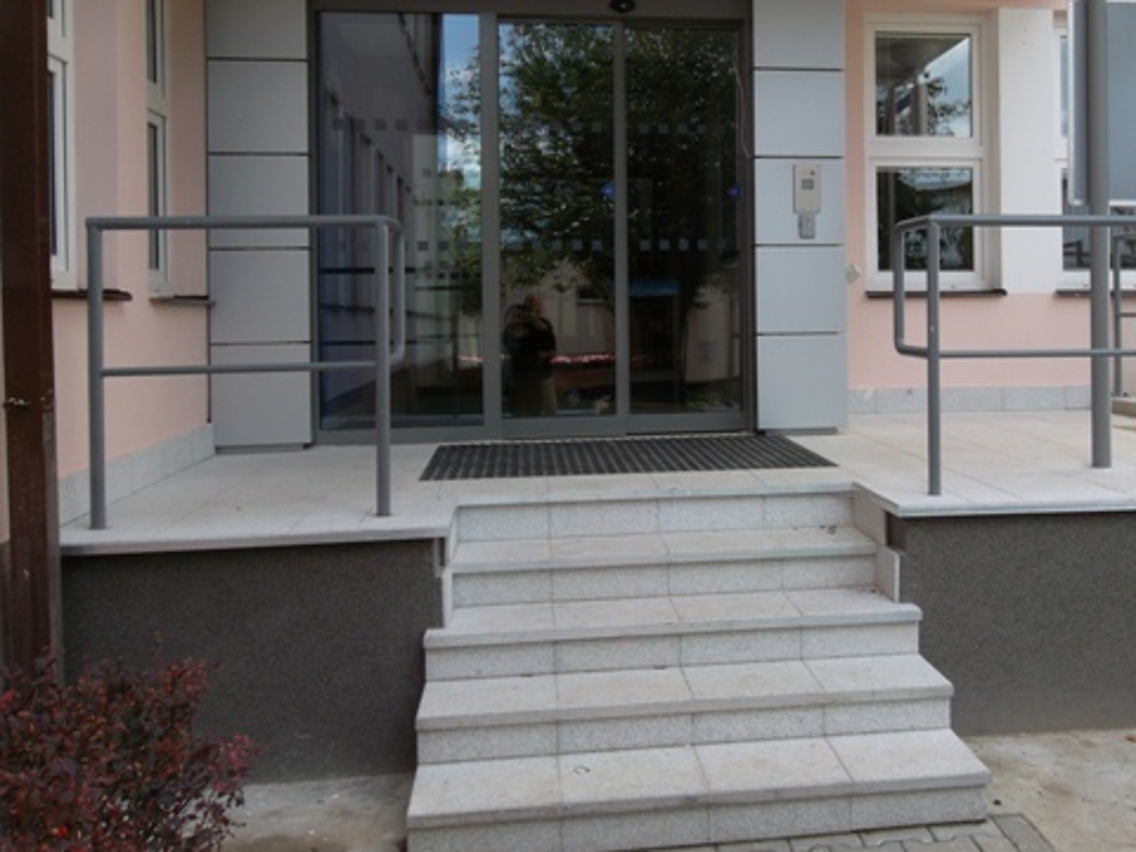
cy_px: 296
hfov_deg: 50.8
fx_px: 1181
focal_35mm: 36
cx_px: 719
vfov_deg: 39.3
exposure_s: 1/300
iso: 80
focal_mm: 4.9
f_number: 3.5
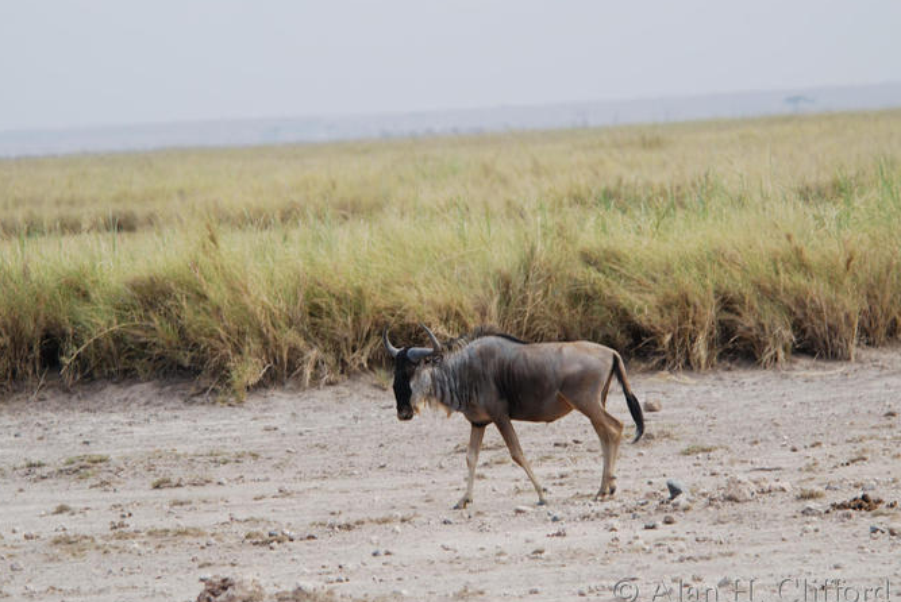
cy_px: 308
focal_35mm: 362
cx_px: 455
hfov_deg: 5.7
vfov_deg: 3.8
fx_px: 9068
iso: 140
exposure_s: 1/320
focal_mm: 230
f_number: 5.3
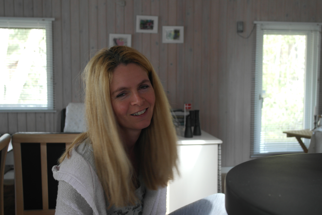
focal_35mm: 43
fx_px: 385
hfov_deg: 45.4
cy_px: 108
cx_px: 161
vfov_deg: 31.2
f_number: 4
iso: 400
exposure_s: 1/30
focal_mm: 28
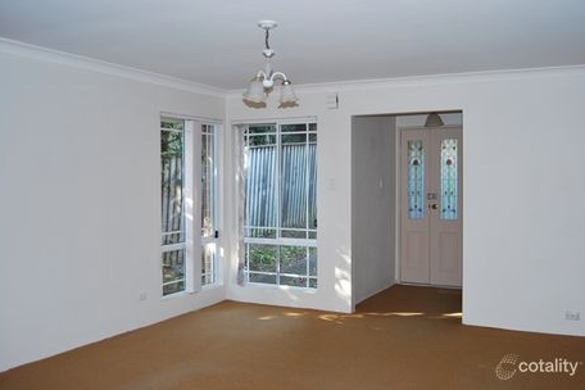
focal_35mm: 36
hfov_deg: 53.8
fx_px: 577
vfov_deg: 37.3
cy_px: 192
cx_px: 298
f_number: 3.8
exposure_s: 1/60
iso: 200
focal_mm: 23
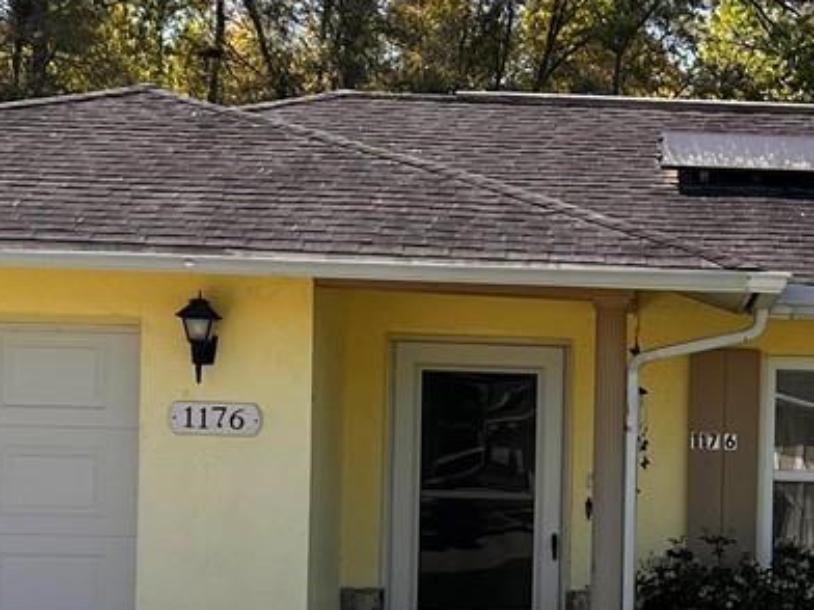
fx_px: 2493
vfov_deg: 13.8
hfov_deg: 18.1
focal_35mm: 106
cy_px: 585
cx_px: 820
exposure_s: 1/2299
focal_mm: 5.7
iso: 50
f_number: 1.5
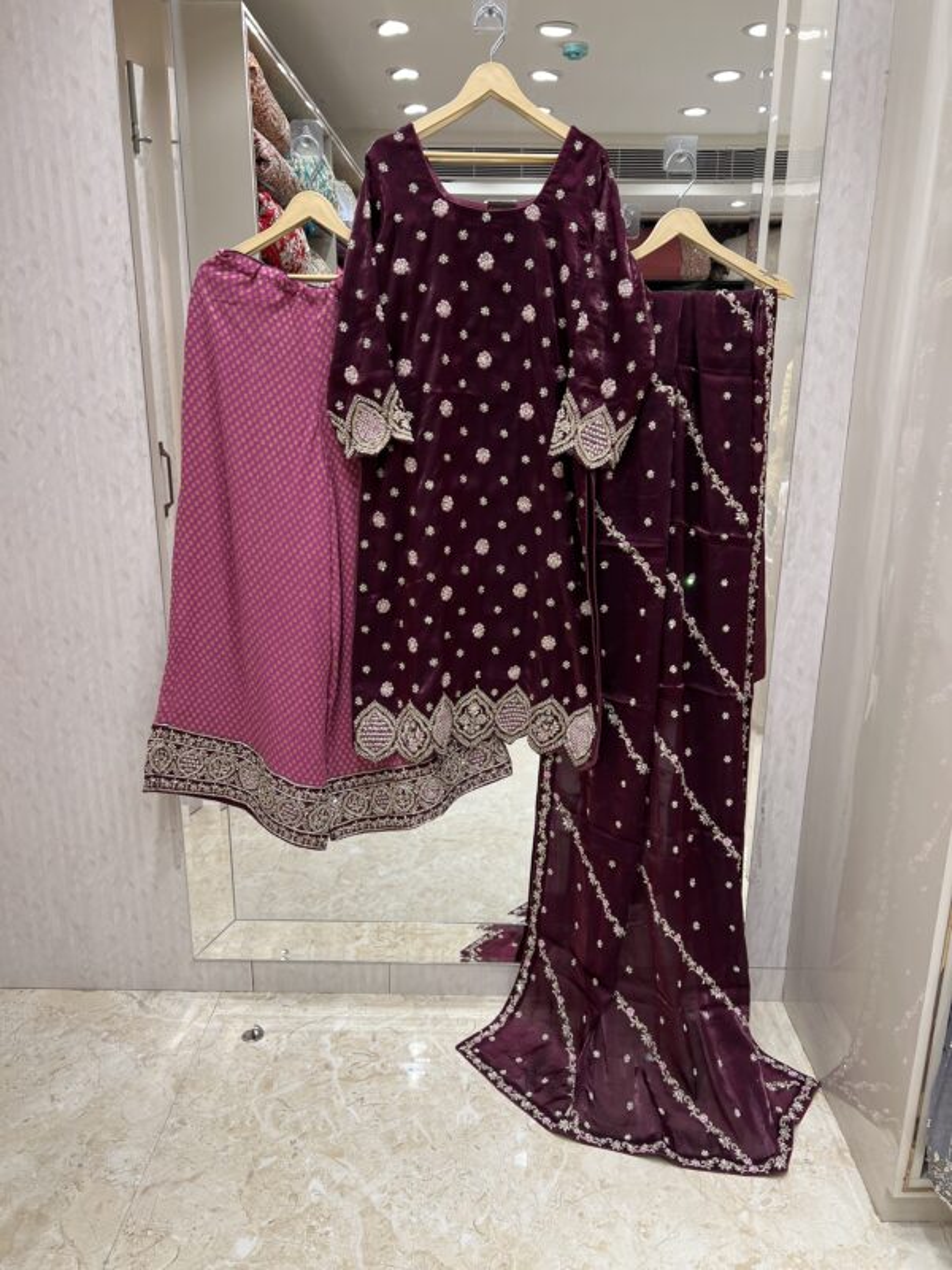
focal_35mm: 26
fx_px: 953
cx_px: 476
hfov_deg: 53.1
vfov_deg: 67.3
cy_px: 635
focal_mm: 5.7
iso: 40
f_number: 1.5
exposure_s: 1/282
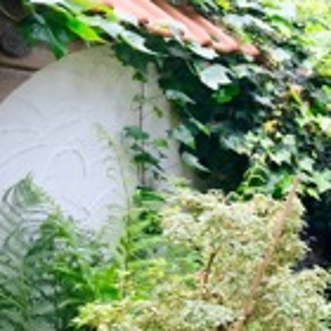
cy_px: 158
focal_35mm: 70
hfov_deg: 13.9
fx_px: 757
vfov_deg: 24.7
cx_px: 846
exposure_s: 1/40
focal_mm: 10.5
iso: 320
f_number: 4
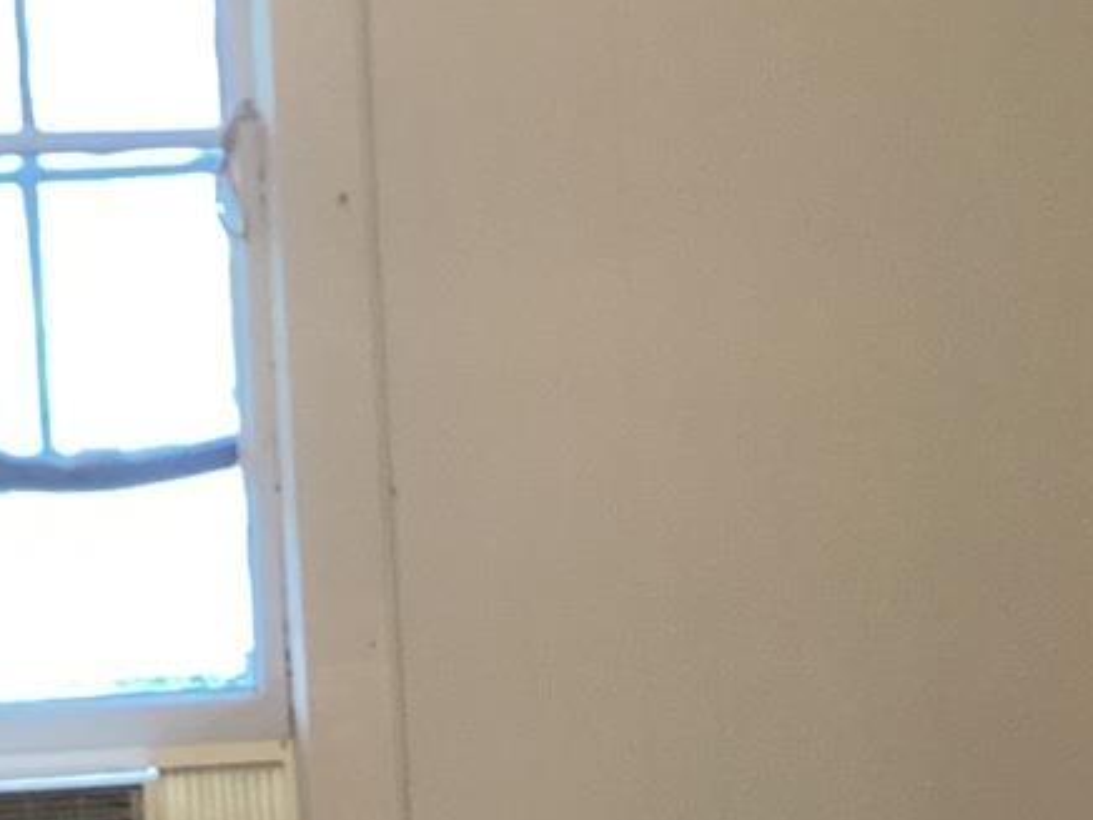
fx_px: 3663
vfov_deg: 12.6
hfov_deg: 17.0
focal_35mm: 116
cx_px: 416
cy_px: 790
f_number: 2.4
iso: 320
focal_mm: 3.3
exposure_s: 1/40
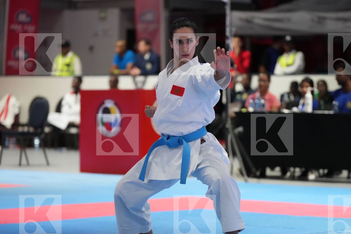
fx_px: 1491
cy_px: 135
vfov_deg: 9.0
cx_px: 195
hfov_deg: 13.4
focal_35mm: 153
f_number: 2.8
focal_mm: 131
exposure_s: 1/500
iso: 8000
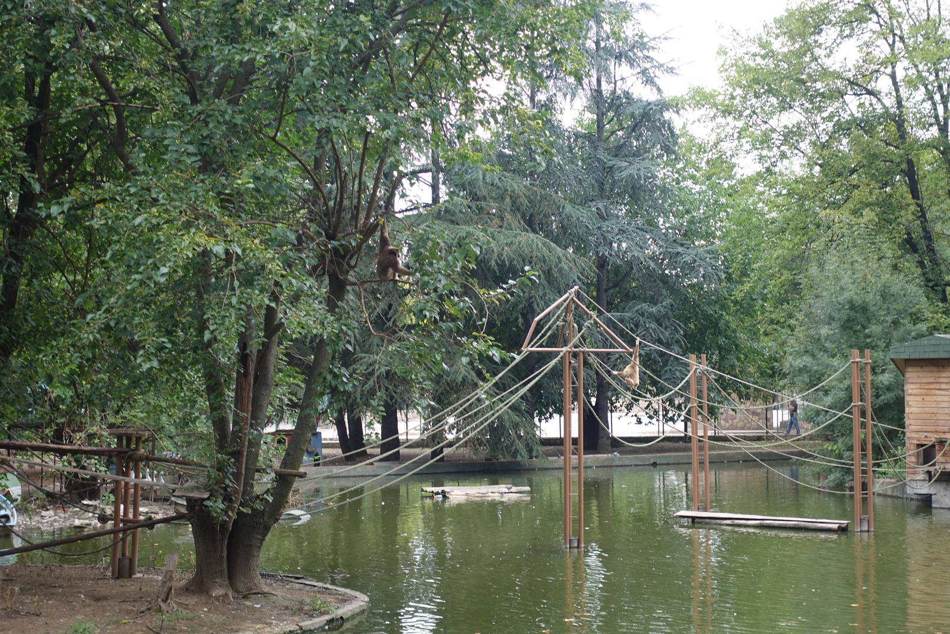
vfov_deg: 19.5
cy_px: 317
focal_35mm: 70
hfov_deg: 28.8
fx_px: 1847
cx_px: 475
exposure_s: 1/80
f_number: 3.2
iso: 125
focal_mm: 25.7
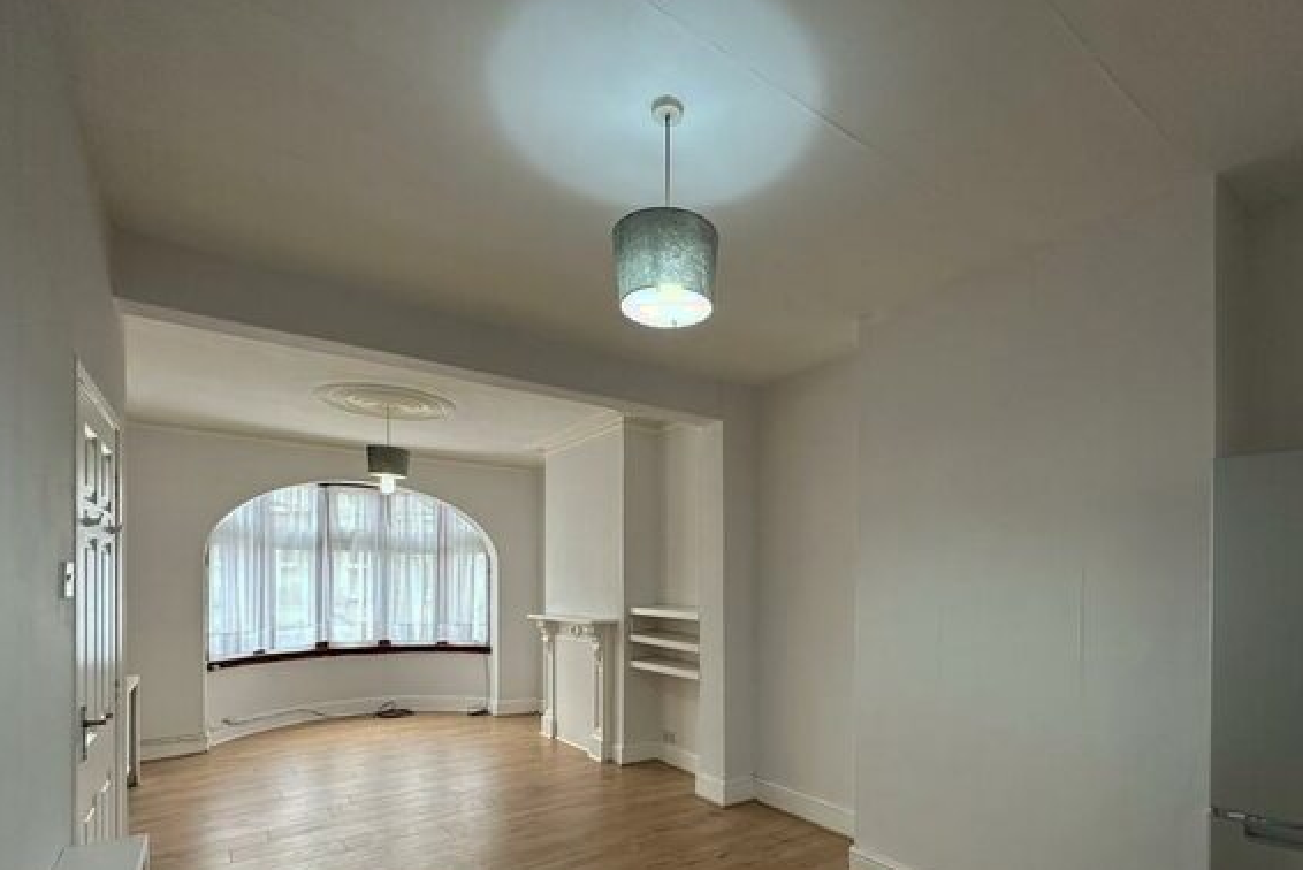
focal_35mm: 18
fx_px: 652
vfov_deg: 65.6
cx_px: 709
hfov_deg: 89.7
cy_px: 583
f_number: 2.2
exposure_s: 1/50
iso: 160
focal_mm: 2.22
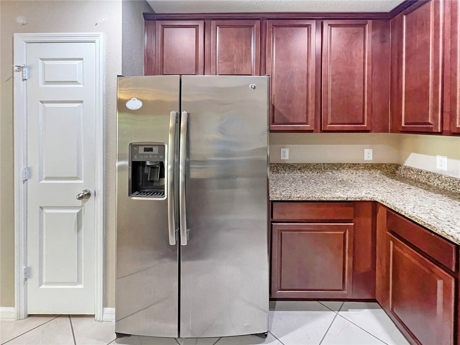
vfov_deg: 89.9
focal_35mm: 13
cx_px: 230
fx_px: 173
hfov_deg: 106.2
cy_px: 172
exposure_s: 1/40
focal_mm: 1.57
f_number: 1.8
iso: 800
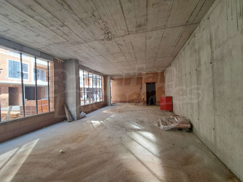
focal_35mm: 13
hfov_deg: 106.2
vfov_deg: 89.9
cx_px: 122
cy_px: 91
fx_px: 91
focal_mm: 1.74
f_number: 2.2
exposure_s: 1/100
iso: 64
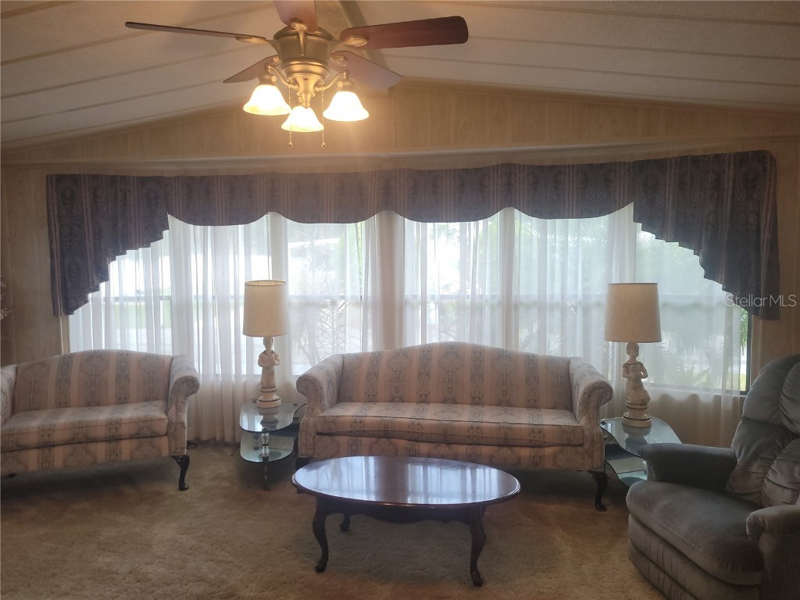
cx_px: 400
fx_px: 601
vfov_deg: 53.1
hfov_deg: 67.3
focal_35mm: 26
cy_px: 300
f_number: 1.8
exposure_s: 1/60
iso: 64
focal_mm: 5.4
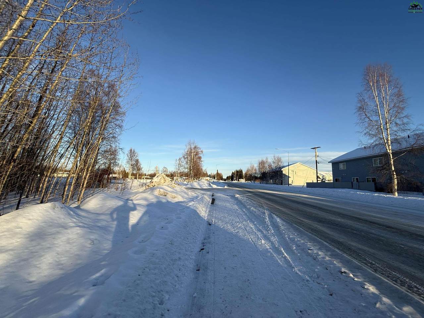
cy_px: 159
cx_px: 212
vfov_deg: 85.7
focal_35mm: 14
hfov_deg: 102.1
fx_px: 171
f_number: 2.2
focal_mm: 2.22
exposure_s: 1/1368
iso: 50
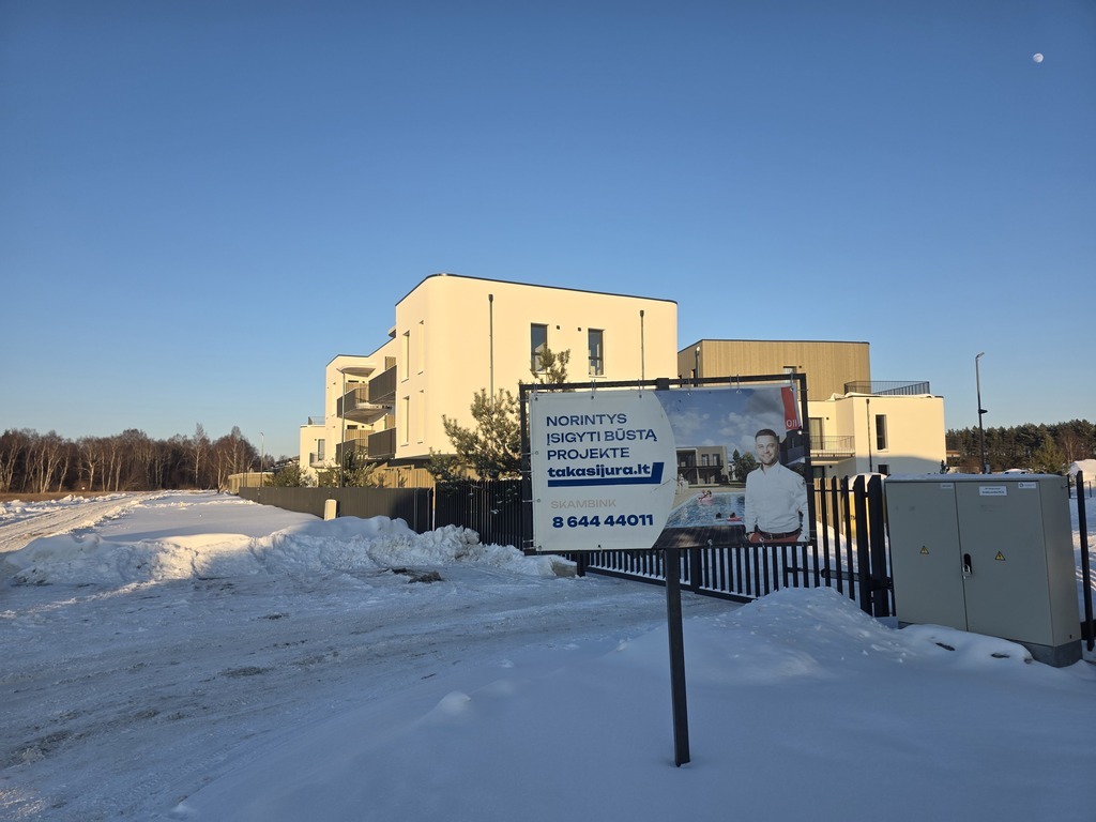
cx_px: 548
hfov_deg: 73.9
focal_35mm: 23
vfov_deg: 58.9
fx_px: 728
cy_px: 411
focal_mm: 6.3
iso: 80
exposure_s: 1/3336
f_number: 1.7
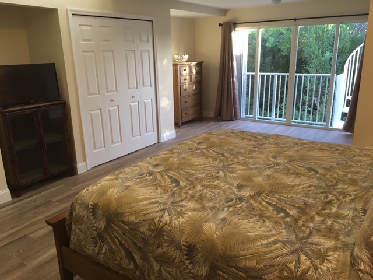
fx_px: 312
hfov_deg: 61.7
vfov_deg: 48.2
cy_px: 140
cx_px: 186
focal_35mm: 29
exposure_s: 1/30
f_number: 2.2
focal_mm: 4.15
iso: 50
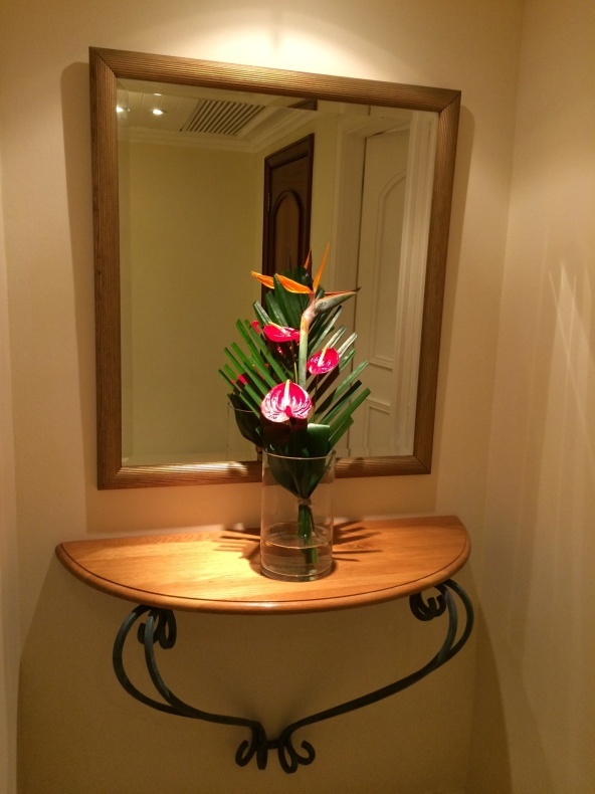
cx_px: 298
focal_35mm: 29
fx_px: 665
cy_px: 397
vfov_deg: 61.7
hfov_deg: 48.2
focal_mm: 4.15
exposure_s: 1/33
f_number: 2.2
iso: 250
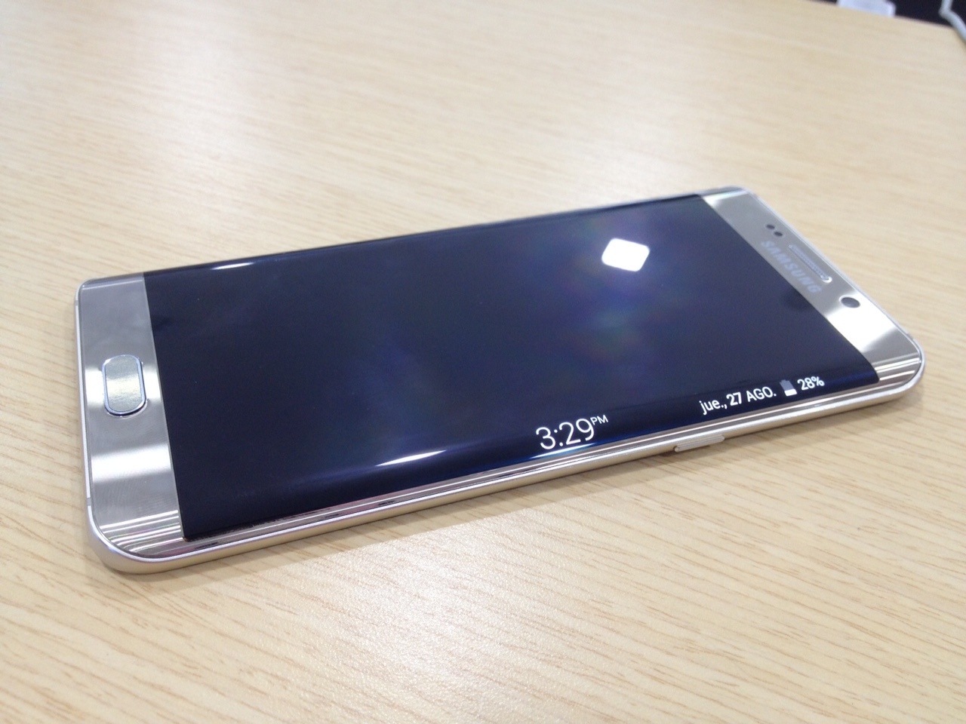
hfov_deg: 52.6
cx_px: 483
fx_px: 977
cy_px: 362
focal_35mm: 35
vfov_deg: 40.7
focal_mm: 4.28
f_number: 2.4
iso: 50
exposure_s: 1/24
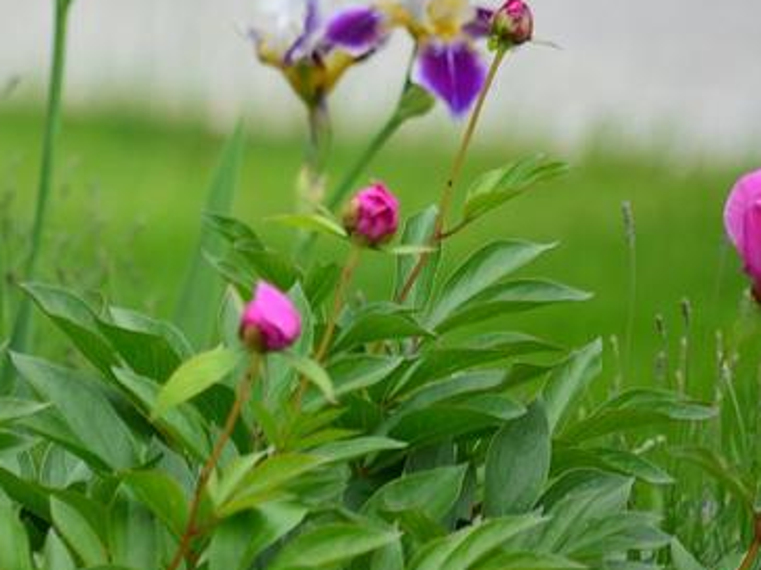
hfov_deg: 3.8
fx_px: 11477
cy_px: 54
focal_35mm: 522
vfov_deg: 2.8
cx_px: 167
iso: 100
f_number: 5.6
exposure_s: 1/25
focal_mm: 165
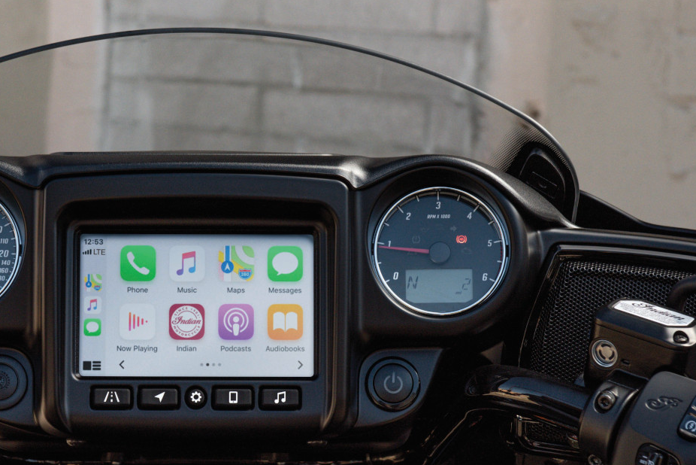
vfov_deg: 12.0
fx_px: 2205
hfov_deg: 17.9
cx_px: 229
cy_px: 315
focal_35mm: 114
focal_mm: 66
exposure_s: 1/250
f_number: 7.1
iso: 500
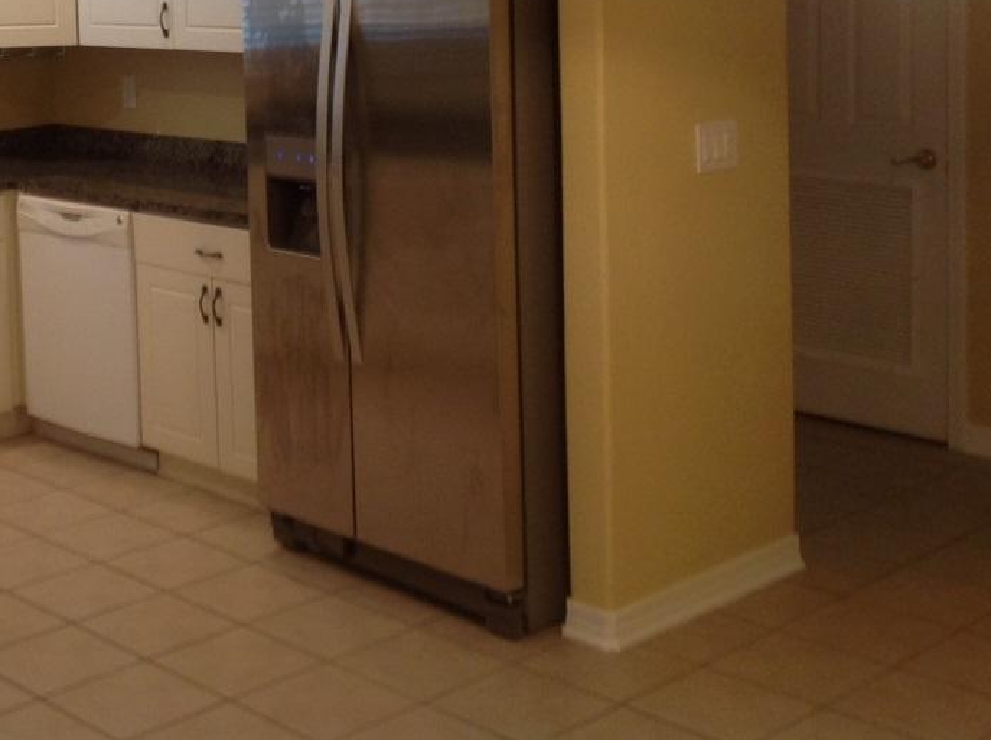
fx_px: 1887
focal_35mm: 66
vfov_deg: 21.6
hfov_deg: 28.8
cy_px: 56
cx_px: 193
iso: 80
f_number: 2.4
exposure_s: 1/15
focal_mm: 4.28
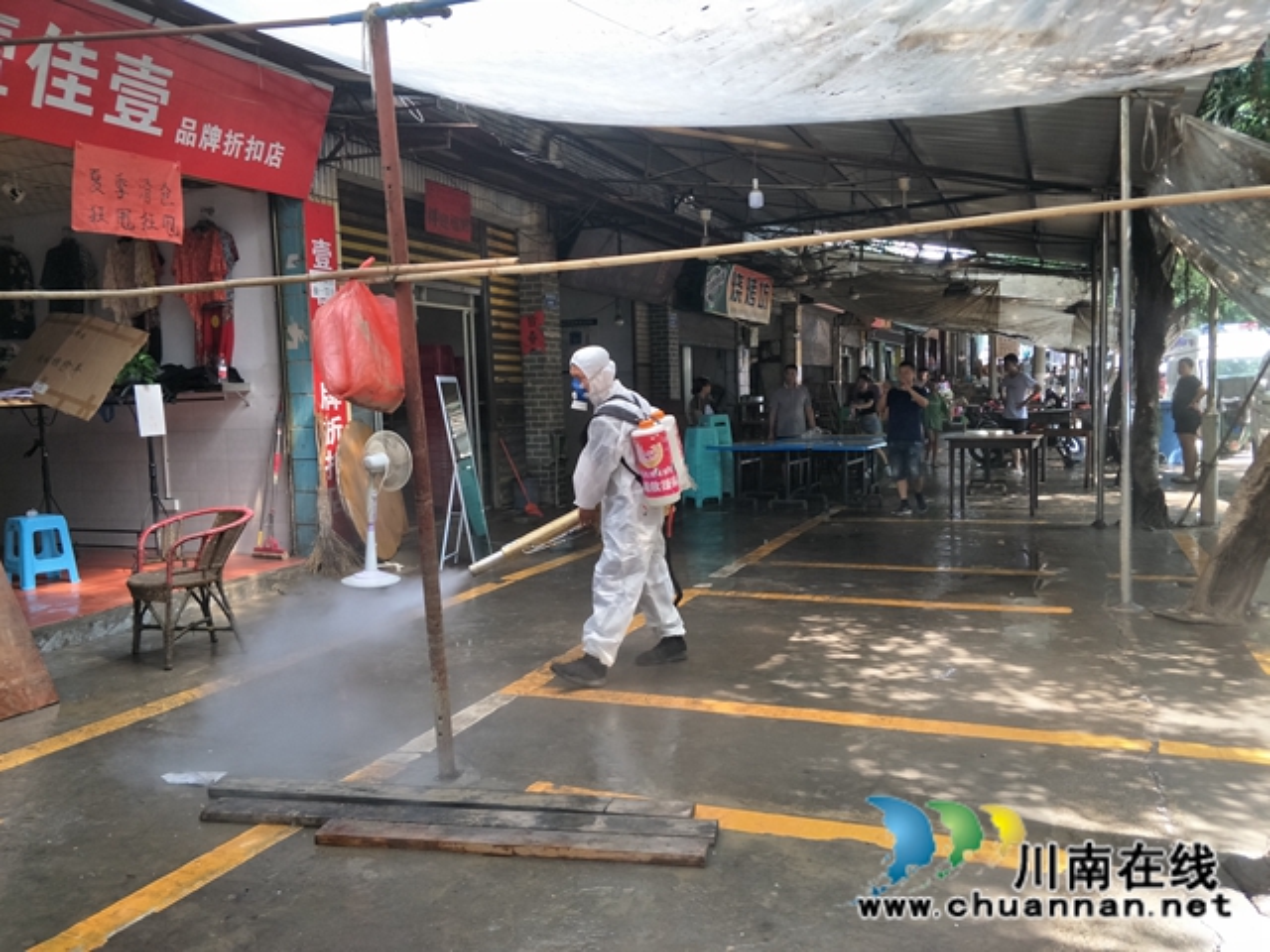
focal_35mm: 22
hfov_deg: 76.4
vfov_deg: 61.1
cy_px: 476
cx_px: 635
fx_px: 807
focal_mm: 3.79
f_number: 1.7
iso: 145
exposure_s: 1/100
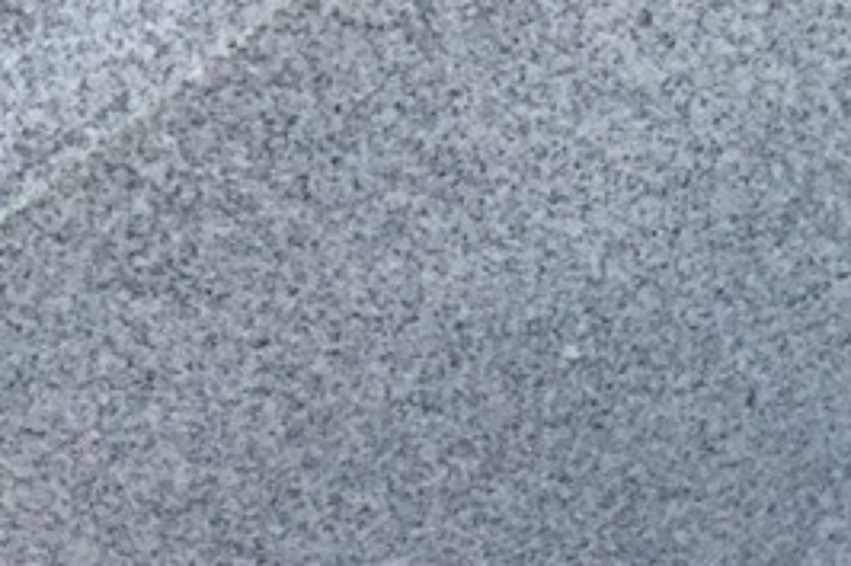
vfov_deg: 12.5
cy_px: 296
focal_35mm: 109
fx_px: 2575
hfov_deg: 16.4
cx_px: 1424
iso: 25
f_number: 2.4
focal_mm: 3.3
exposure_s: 1/339
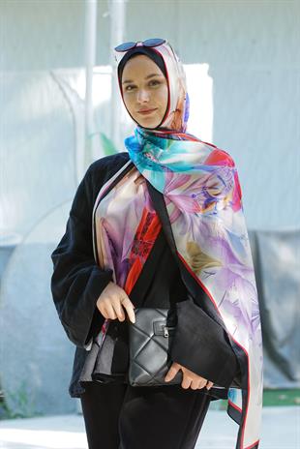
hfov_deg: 11.9
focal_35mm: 115
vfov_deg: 17.8
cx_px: 150
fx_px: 1435
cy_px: 224
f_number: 6.3
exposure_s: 1/125
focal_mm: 115
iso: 640
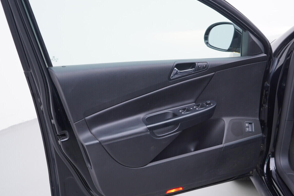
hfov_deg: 43.5
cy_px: 115
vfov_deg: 29.8
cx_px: 164
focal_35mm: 45
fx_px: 367
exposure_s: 1/50
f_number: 3.2
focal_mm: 24
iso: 125
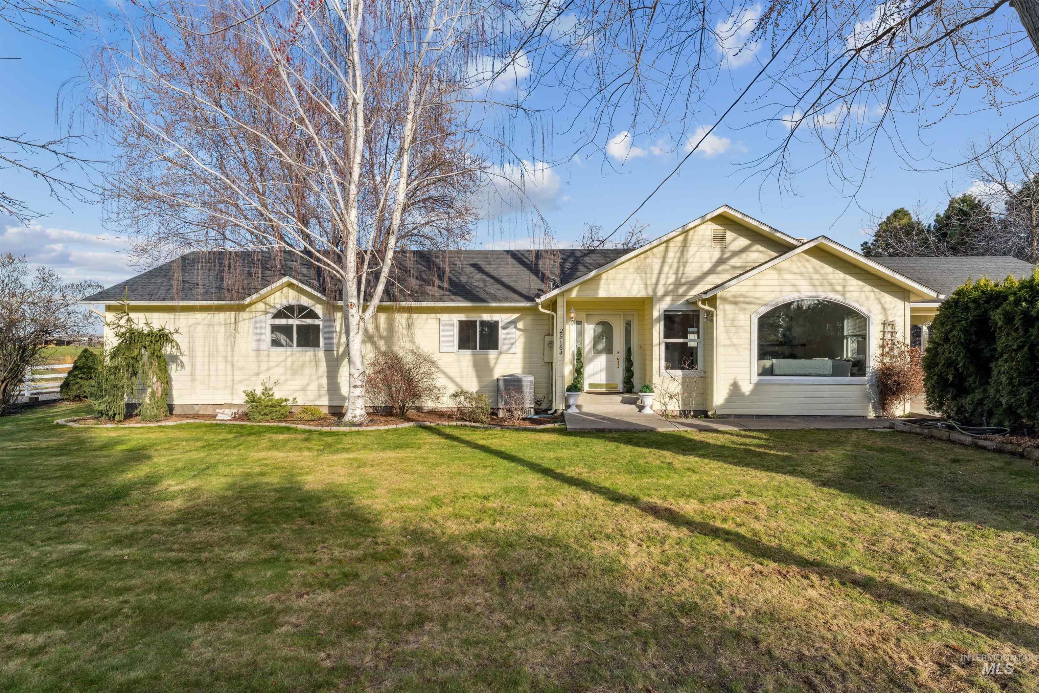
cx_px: 520
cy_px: 346
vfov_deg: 67.4
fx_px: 519
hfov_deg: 90.0
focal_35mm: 18
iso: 400
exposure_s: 1/320
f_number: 13
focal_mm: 18
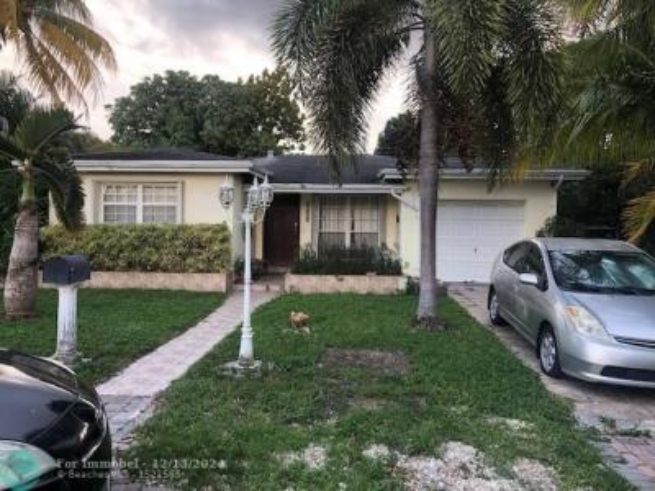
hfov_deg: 63.4
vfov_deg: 49.7
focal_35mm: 28
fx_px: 530
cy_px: 246
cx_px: 328
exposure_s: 1/120
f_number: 1.8
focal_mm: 3.99
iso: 32
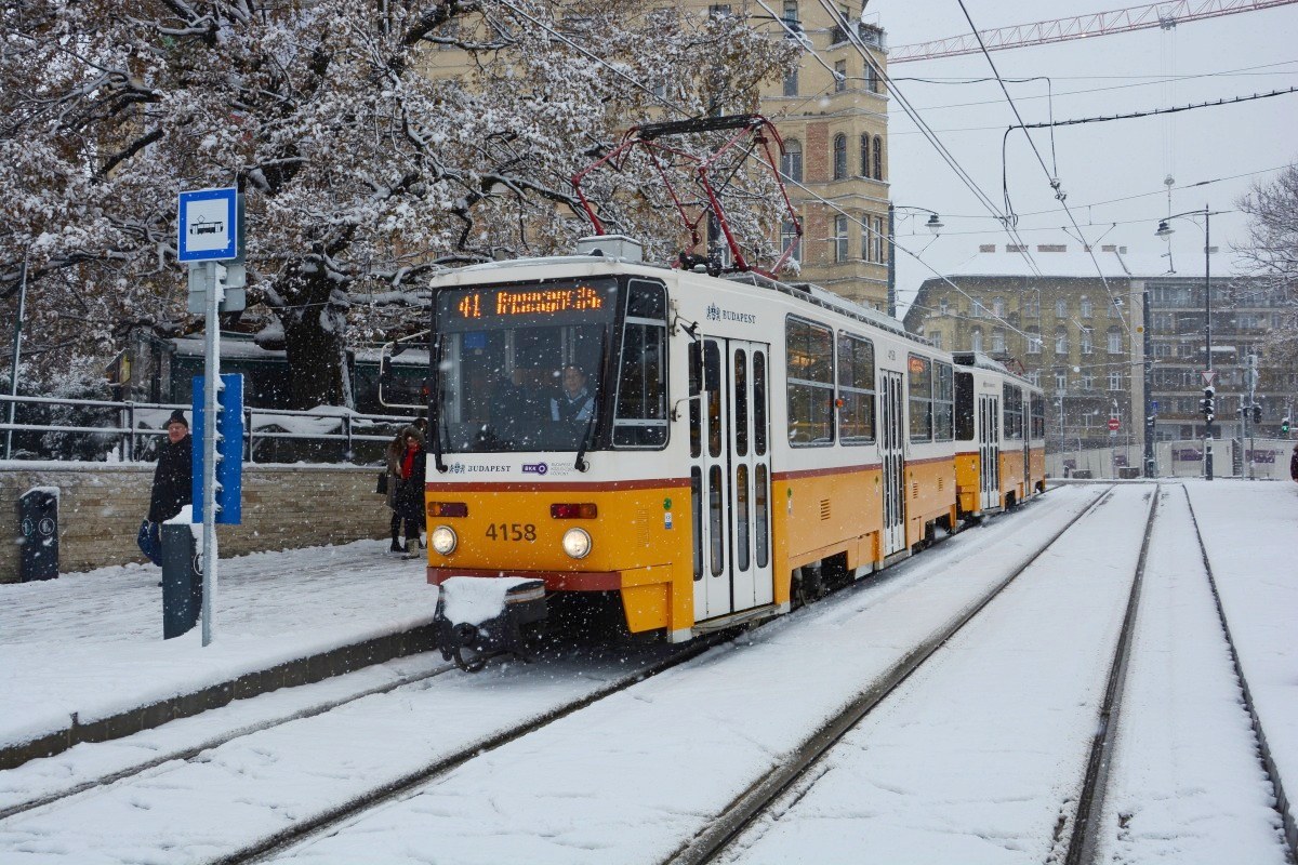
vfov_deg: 36.9
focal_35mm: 36
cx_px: 649
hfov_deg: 53.1
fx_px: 1298
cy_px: 432
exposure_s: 1/320
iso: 250
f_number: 6.3
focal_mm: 24
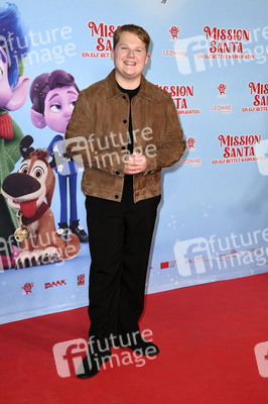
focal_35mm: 55
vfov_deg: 36.3
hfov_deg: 24.6
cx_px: 134
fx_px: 615
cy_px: 202
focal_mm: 55
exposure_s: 1/250
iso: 1000
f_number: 5.6
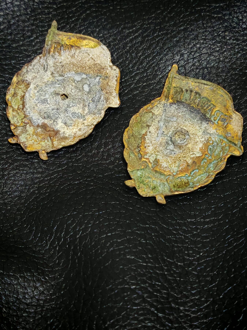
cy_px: 165
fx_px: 904
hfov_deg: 15.6
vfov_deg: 20.7
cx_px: 124
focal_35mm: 95
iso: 800
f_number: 1.6
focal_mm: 7.62
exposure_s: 1/50
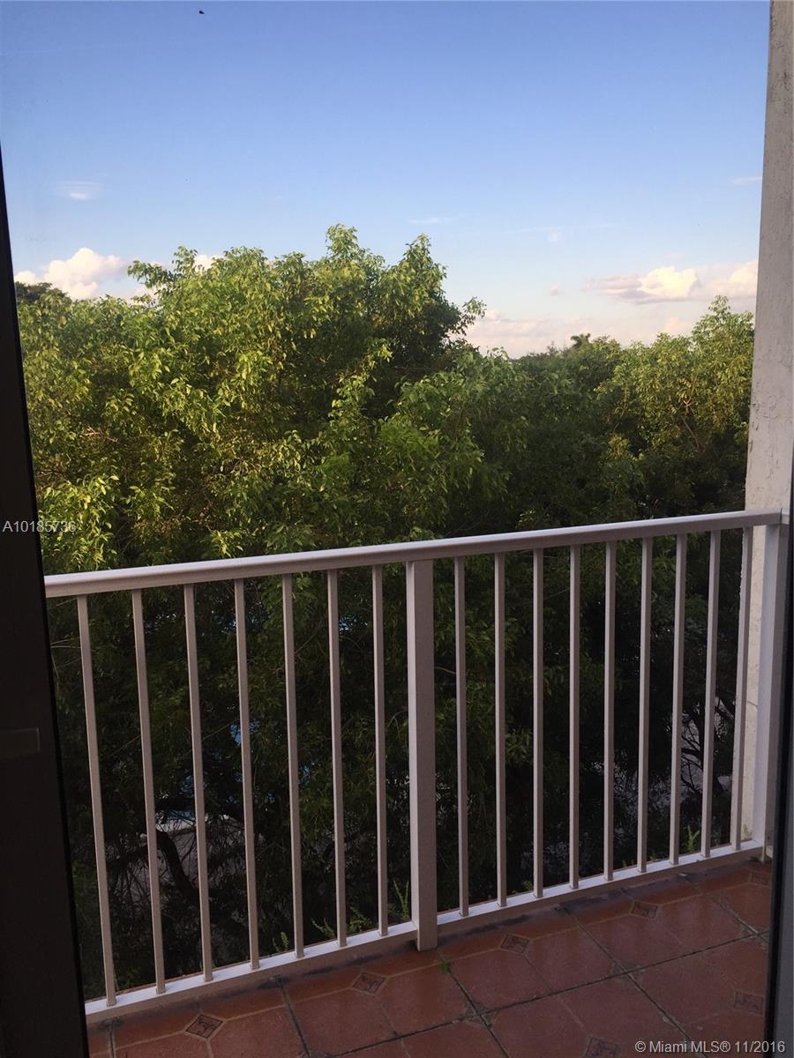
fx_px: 887
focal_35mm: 29
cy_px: 529
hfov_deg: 48.2
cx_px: 397
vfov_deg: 61.7
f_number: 2.2
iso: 32
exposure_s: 1/434
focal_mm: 4.15
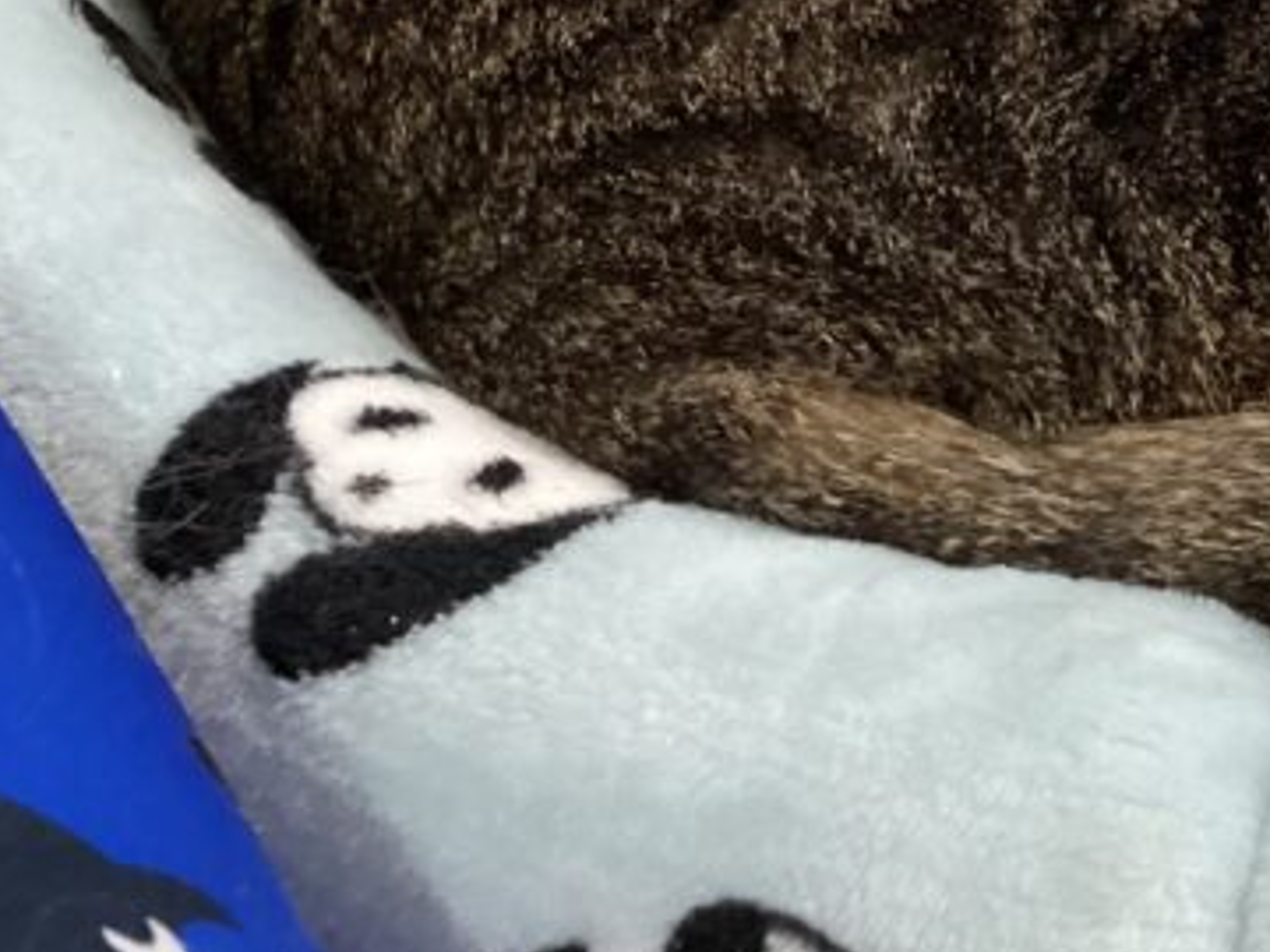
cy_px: -296
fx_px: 3155
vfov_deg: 16.2
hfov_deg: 22.4
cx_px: 1048
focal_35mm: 86
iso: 320
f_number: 2.4
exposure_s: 1/60
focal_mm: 3.3
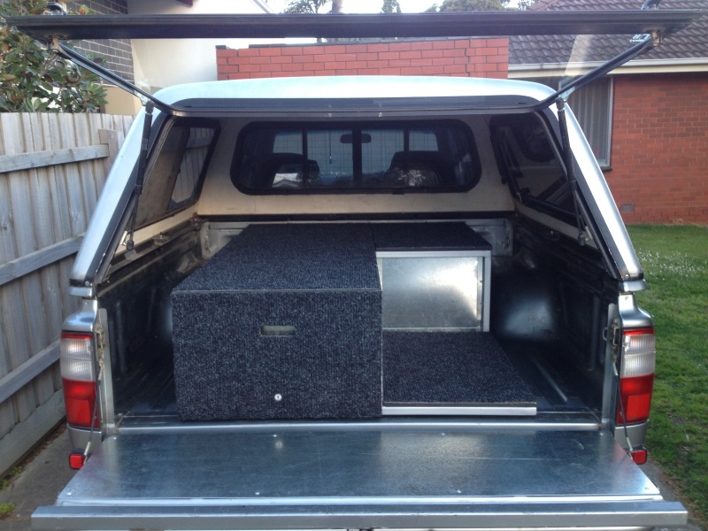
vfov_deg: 40.7
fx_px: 716
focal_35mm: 35
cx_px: 354
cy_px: 266
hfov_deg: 52.6
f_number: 2.4
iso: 64
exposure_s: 1/30
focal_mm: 4.3
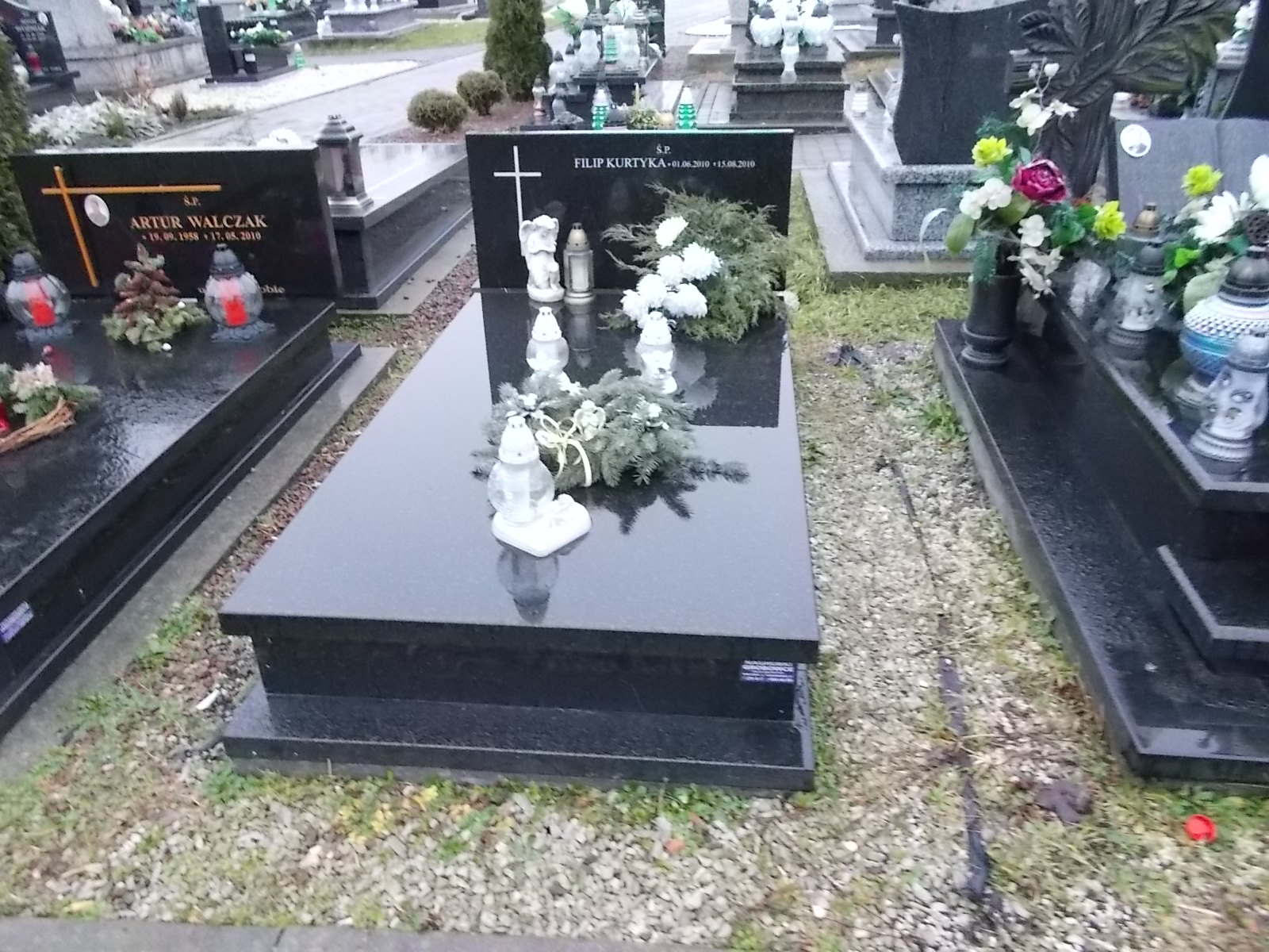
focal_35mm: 26
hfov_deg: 67.3
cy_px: 476
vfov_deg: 53.1
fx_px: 953
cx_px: 634
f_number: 3.2
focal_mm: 4.6
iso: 400
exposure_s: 1/60
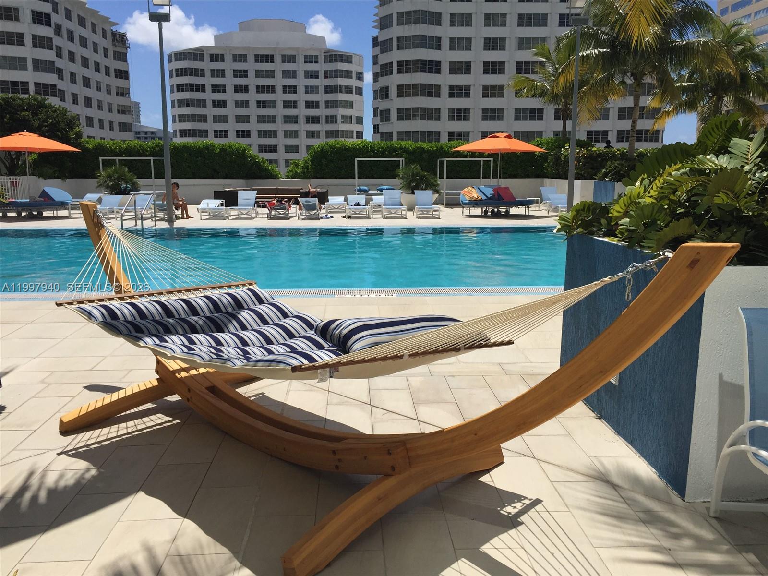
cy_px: 288
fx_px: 643
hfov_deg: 61.7
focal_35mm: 29
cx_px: 384
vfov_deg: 48.2
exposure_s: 1/4950
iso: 32
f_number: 2.2
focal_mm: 4.15
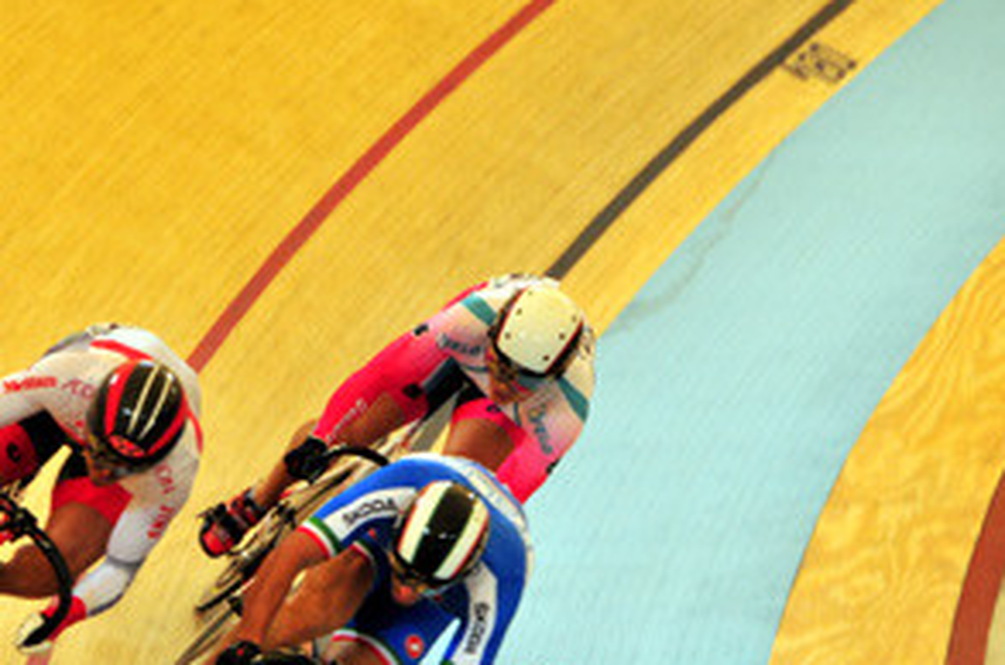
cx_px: 309
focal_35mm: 346
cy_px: 562
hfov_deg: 6.0
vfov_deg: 4.0
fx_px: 9634
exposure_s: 1/250
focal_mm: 135
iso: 640
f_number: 6.3
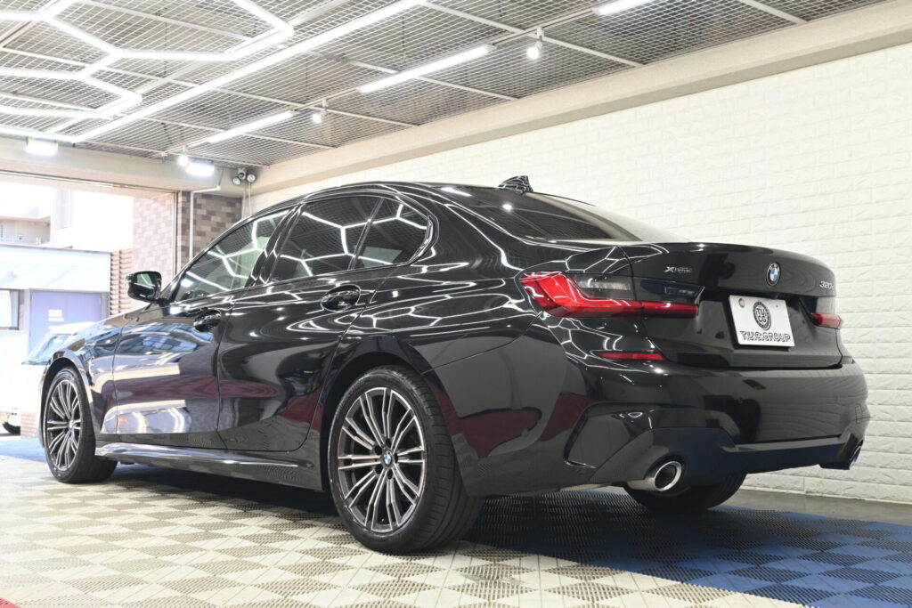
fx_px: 1007
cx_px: 456
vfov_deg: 33.6
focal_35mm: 40
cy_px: 304
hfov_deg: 48.7
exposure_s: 1/80
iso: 640
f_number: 5.6
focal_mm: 26.5
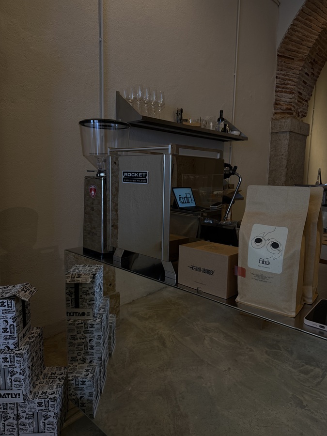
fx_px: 302
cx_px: 164
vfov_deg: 71.6
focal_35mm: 24
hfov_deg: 56.8
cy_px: 218
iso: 160
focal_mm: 6.76
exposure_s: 1/100
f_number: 1.78
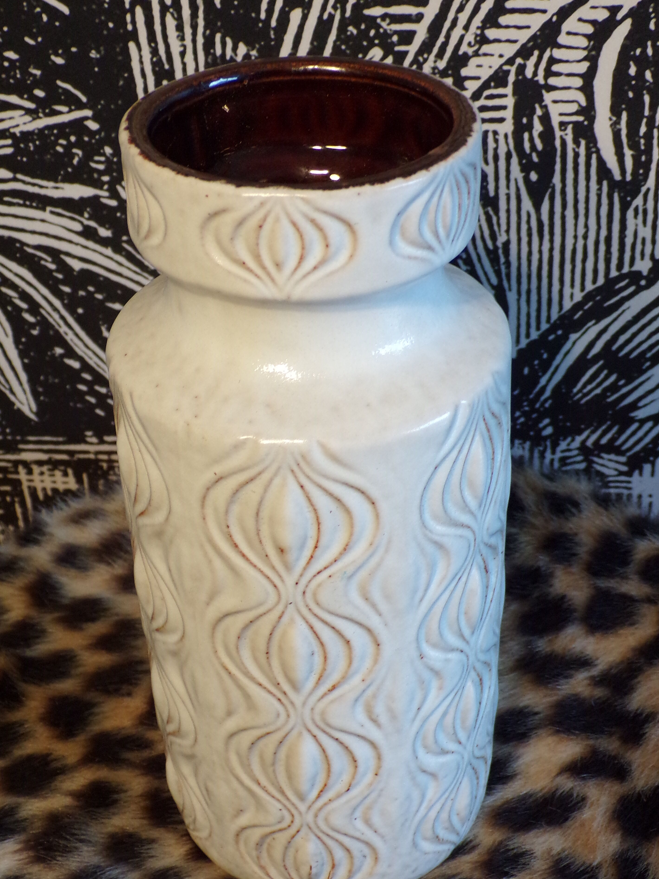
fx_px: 1295
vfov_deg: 37.5
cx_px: 334
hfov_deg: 28.6
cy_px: 440
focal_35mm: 51
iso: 200
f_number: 3.4
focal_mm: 7.6
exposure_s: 1/28
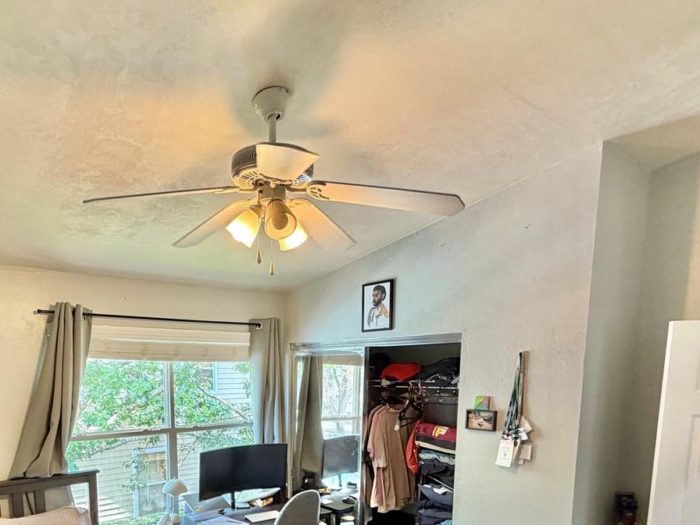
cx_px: 254
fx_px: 506
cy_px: 437
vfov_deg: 50.7
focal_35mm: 25
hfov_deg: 68.1
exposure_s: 1/60
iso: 200
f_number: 2.2
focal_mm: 2.22
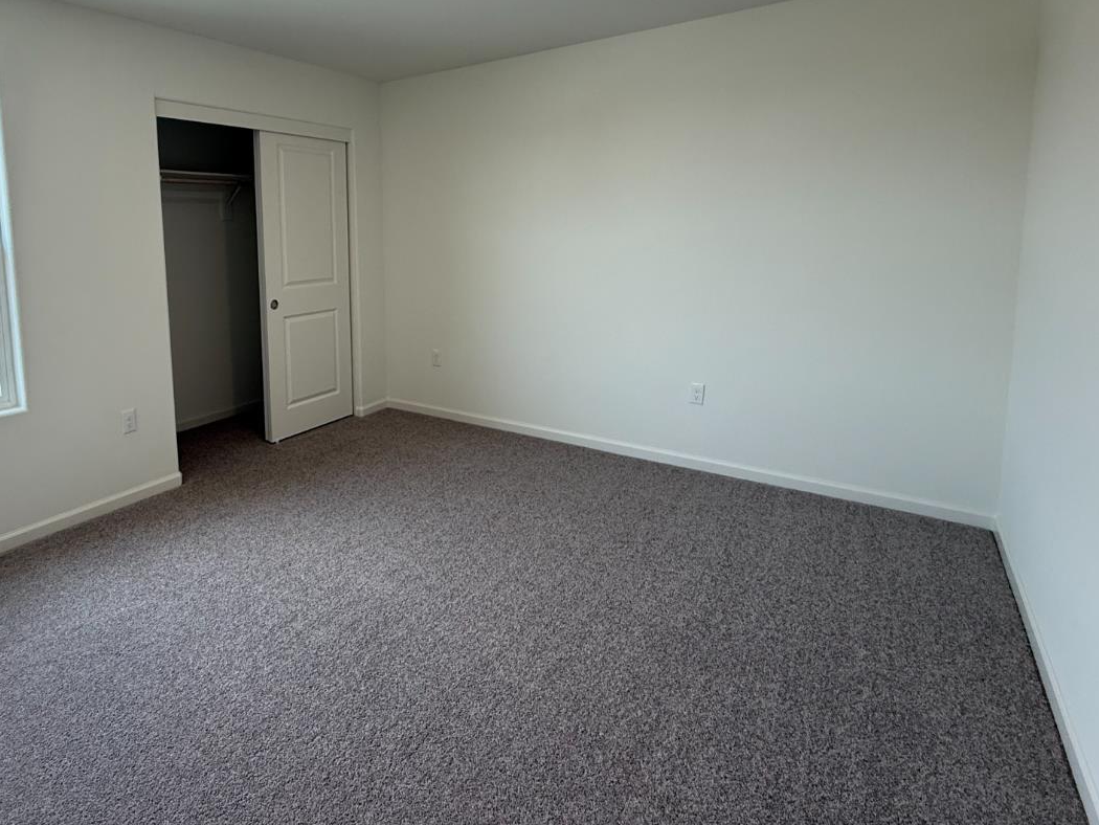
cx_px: 414
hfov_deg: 80.3
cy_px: 300
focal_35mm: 20
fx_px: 635
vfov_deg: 64.8
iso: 160
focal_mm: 2.22
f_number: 2.2
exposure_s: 1/120
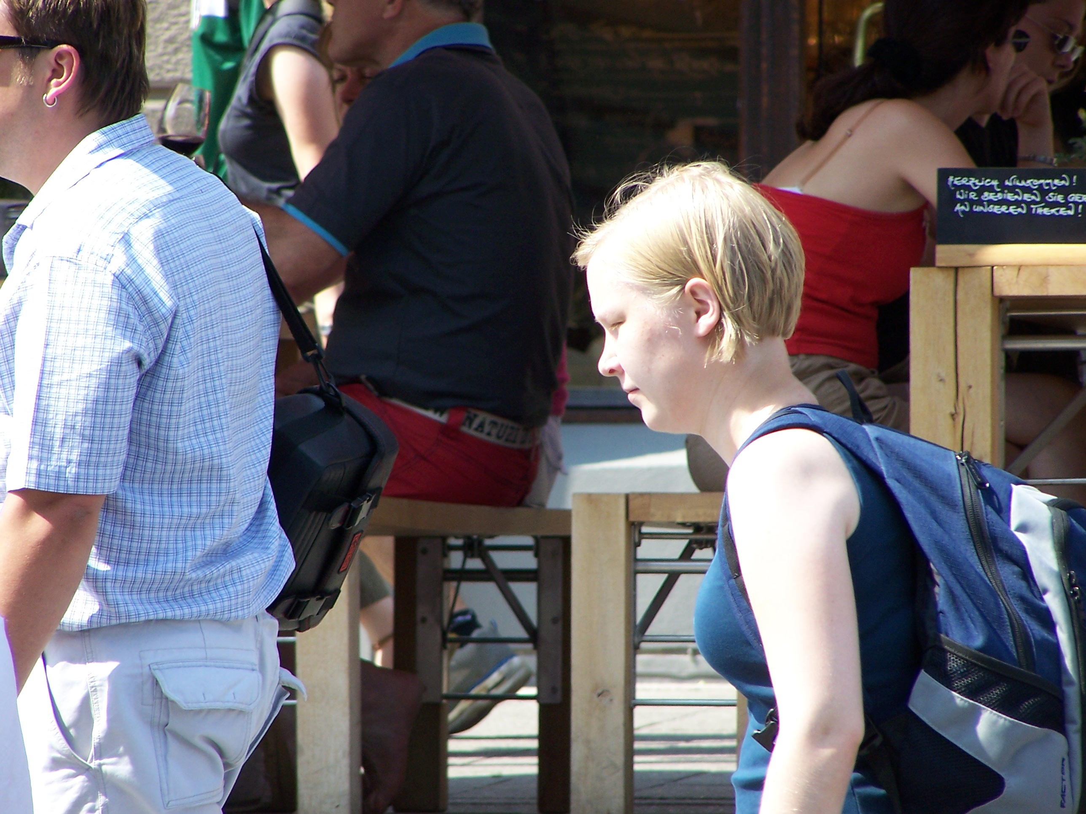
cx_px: 543
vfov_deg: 3.9
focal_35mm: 380
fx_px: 11922
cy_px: 407
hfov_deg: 5.2
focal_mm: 63
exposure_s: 1/400
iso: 100
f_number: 3.7
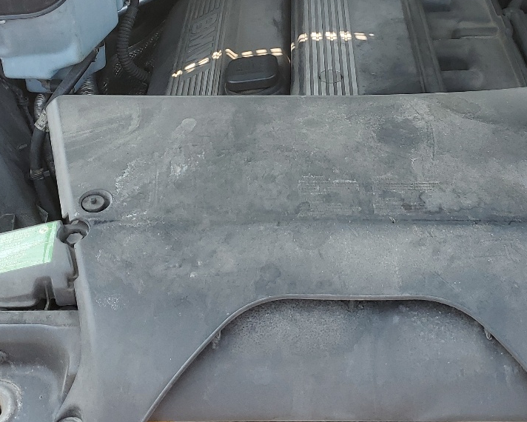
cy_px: 85
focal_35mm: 57
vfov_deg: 26.2
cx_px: 349
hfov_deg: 32.7
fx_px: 889
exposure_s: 1/526
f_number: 1.5
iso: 50
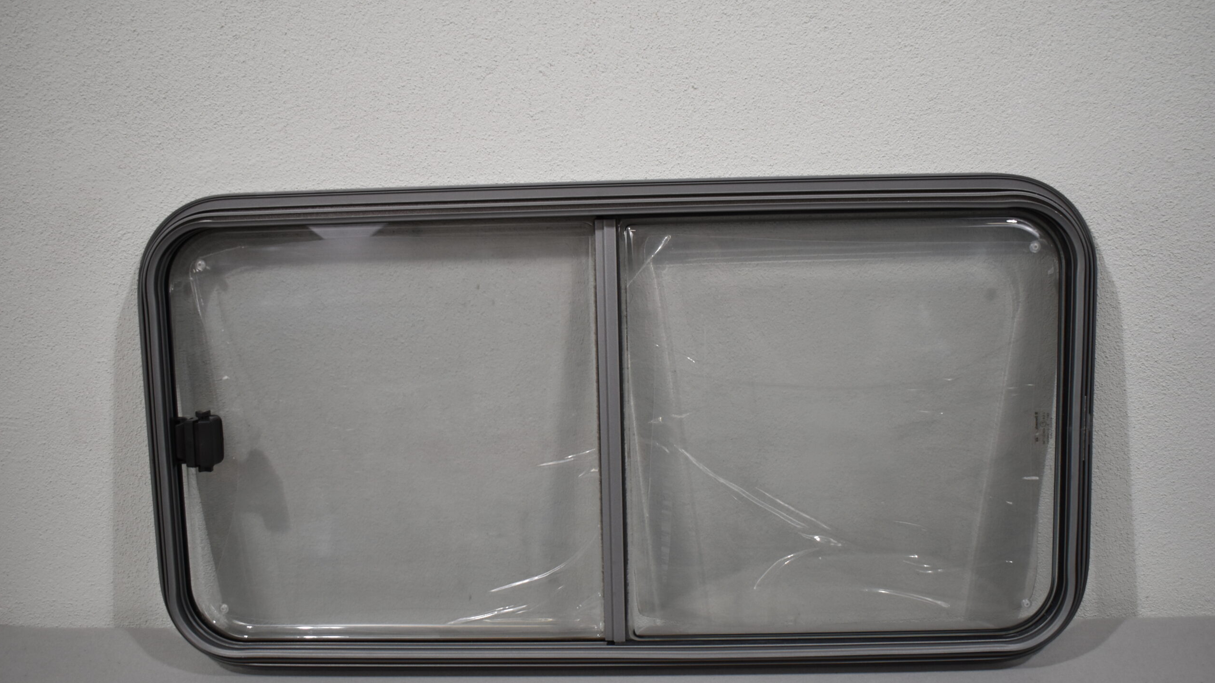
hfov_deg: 52.8
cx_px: 607
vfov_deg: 31.1
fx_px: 1224
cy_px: 405
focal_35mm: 38
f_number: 3.8
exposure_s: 1/250
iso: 560
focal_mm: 24
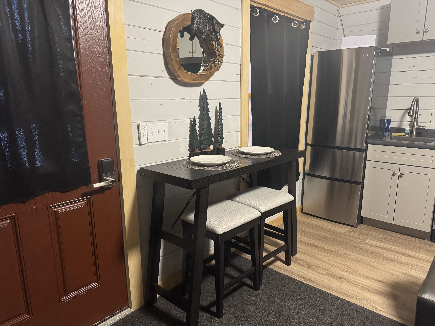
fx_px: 302
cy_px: 163
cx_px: 218
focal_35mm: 24
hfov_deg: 71.6
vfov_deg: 56.8
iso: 640
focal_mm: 6.76
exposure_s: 1/60
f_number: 1.78
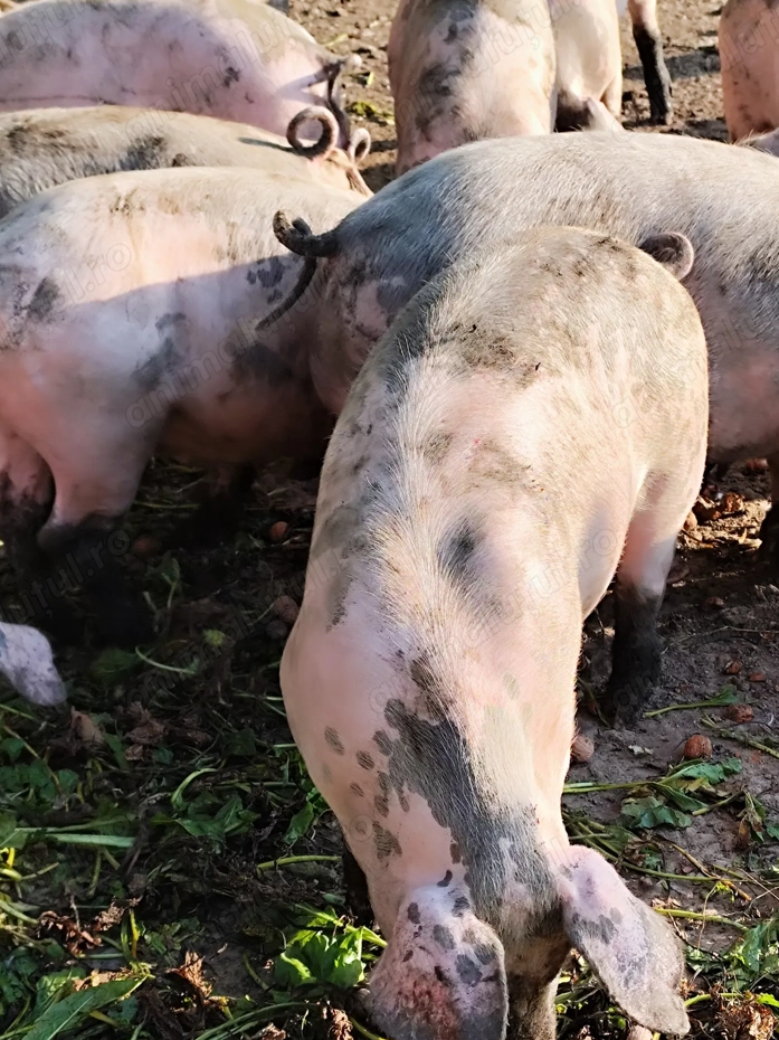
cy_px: 683
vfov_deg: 29.2
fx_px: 1981
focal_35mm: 66
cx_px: 398
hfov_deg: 22.2
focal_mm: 6.19
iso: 50
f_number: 1.65
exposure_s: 1/339
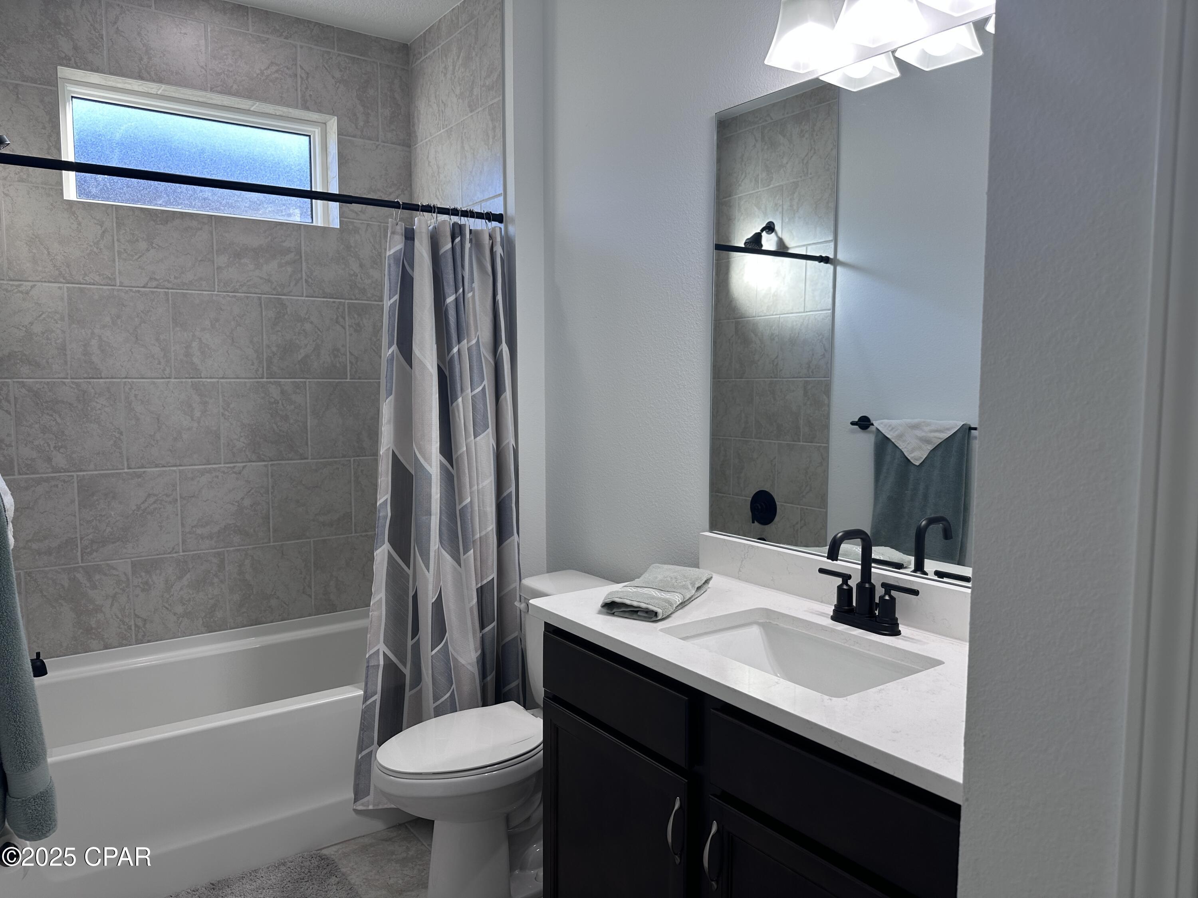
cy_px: 449
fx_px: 831
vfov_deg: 56.8
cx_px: 599
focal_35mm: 24
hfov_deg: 71.6
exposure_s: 1/120
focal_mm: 6.86
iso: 64
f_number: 1.78
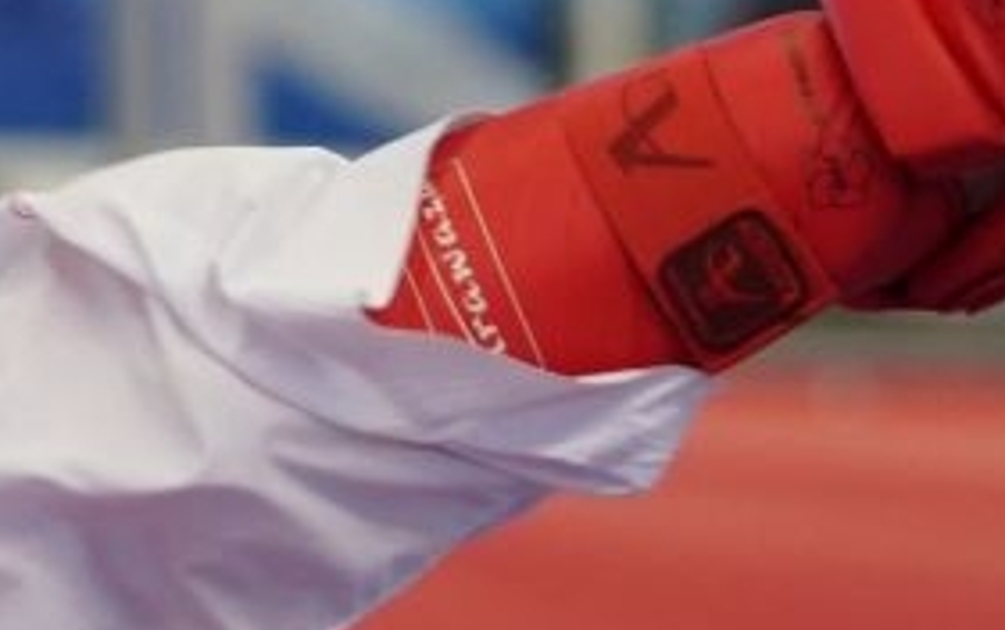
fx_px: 18938
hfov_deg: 3.0
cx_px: -680
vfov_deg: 1.9
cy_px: 1328
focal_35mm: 691
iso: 1600
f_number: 2.8
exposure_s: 1/1000
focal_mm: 106
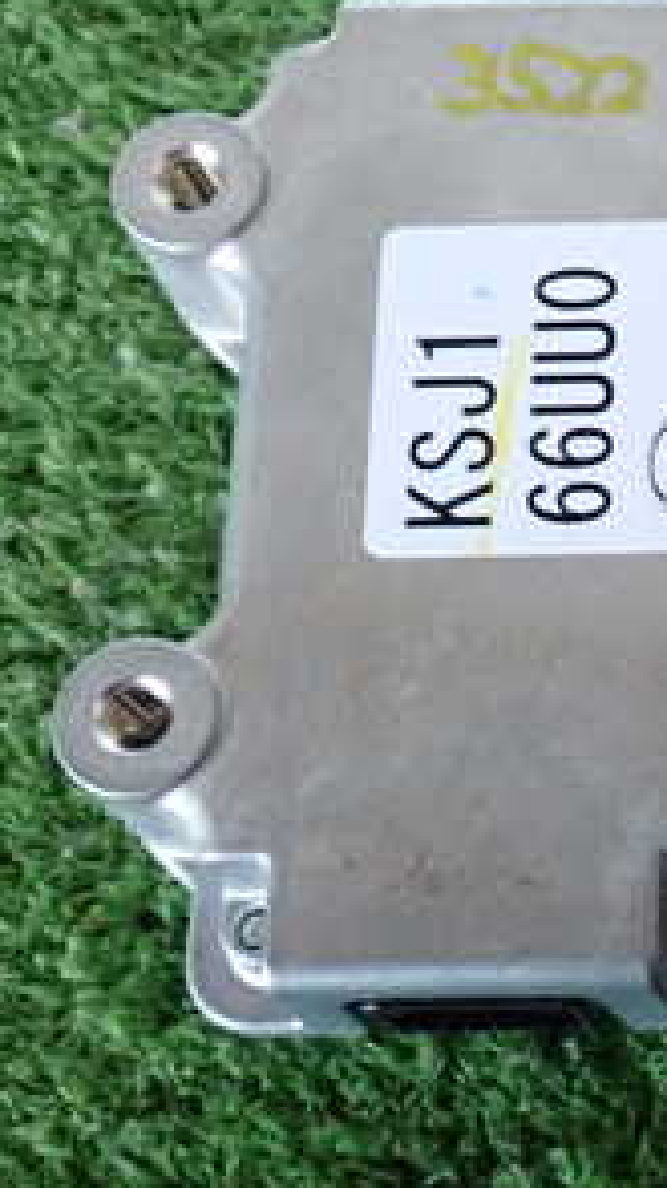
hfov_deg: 14.1
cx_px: 998
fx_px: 2520
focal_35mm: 80
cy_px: 566
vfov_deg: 26.5
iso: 400
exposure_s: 1/40
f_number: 2.5
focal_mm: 6.37
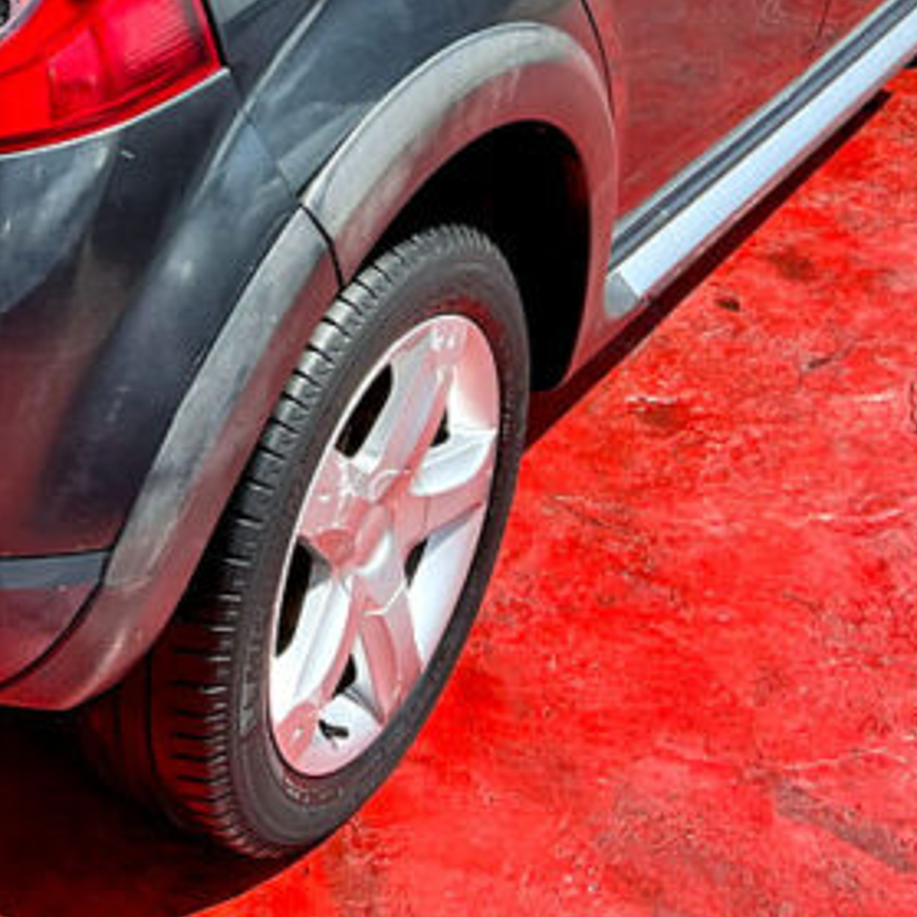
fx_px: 1978
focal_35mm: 66
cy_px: -16
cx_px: 20
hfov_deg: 25.0
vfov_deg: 24.8
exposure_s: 1/1511
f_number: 1.5
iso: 50
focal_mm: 5.7
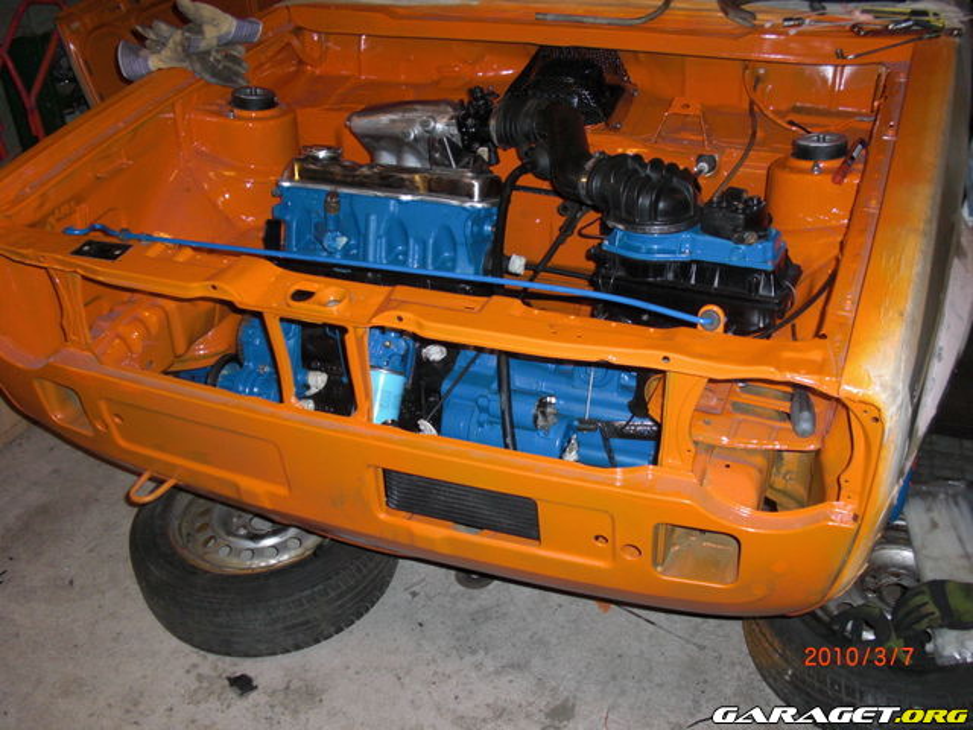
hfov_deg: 51.4
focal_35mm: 36
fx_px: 1012
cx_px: 486
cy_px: 365
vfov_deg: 39.7
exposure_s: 1/60
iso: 200
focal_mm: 6.3
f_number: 2.8
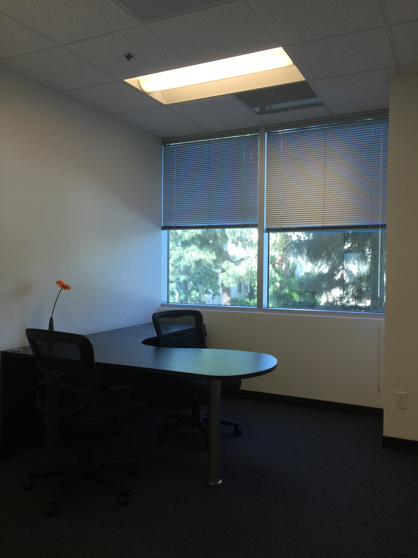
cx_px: 209
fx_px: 467
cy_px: 279
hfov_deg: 48.2
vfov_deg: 61.7
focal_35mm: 29
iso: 32
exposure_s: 1/40
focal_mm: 4.15
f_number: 2.2
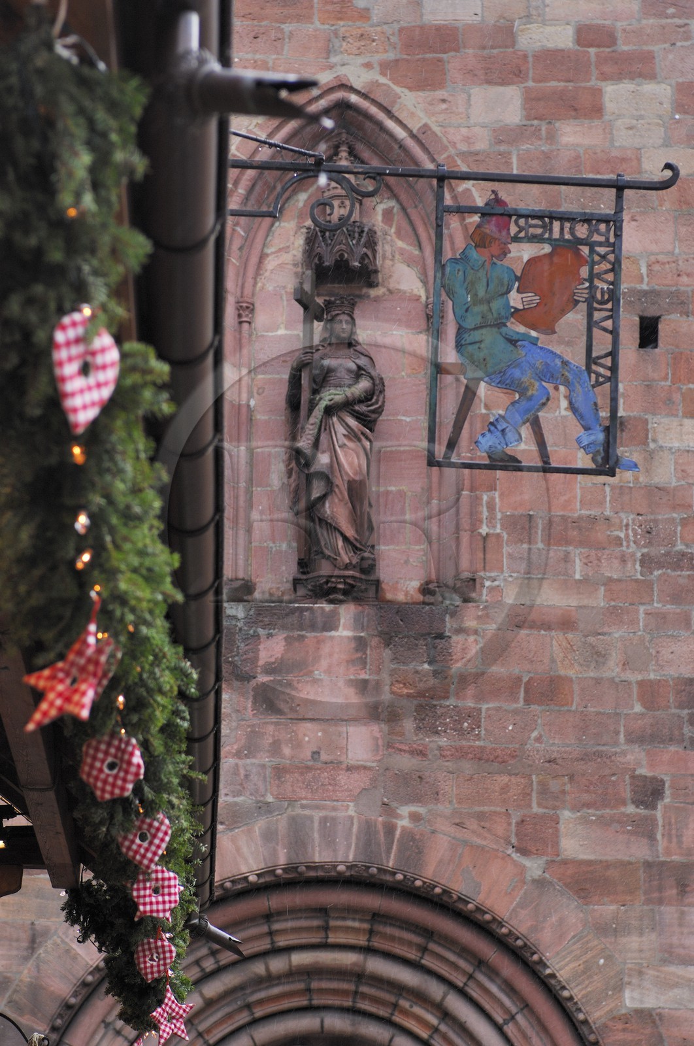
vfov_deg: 19.5
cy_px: 523
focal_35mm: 105
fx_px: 3045
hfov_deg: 13.0
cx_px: 347
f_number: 5
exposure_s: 1/90
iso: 200
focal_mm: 70
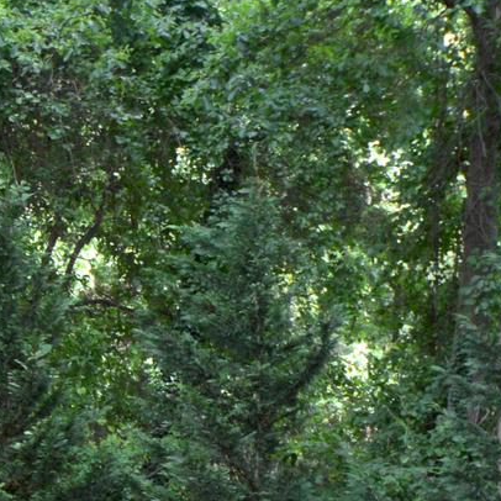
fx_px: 1787
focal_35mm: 109
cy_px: 750
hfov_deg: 15.0
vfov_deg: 14.8
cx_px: -205
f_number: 5.6
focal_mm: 17
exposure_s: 1/125
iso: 400
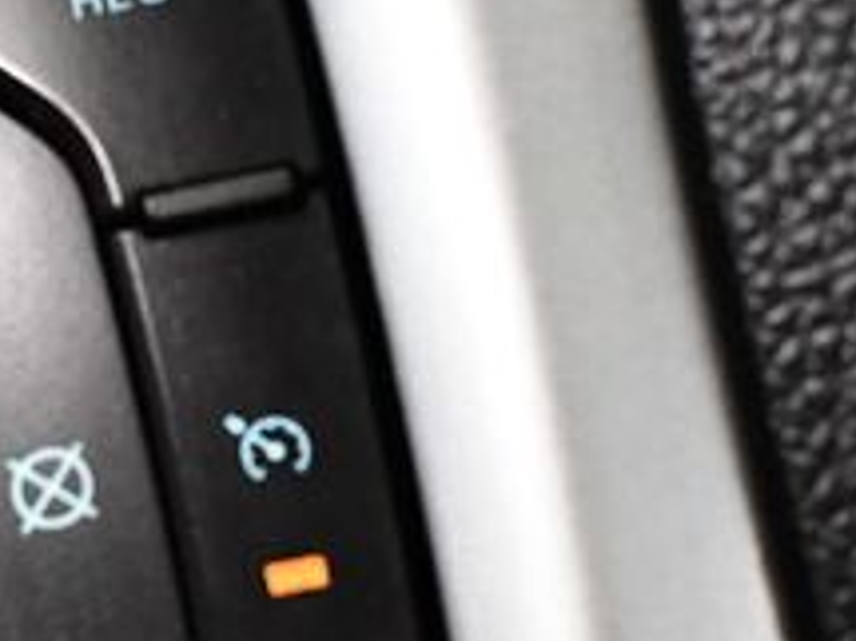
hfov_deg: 15.6
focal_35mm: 126
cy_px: 494
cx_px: 239
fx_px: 3114
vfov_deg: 11.7
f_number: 3.8
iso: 3200
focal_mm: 22
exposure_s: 1/100
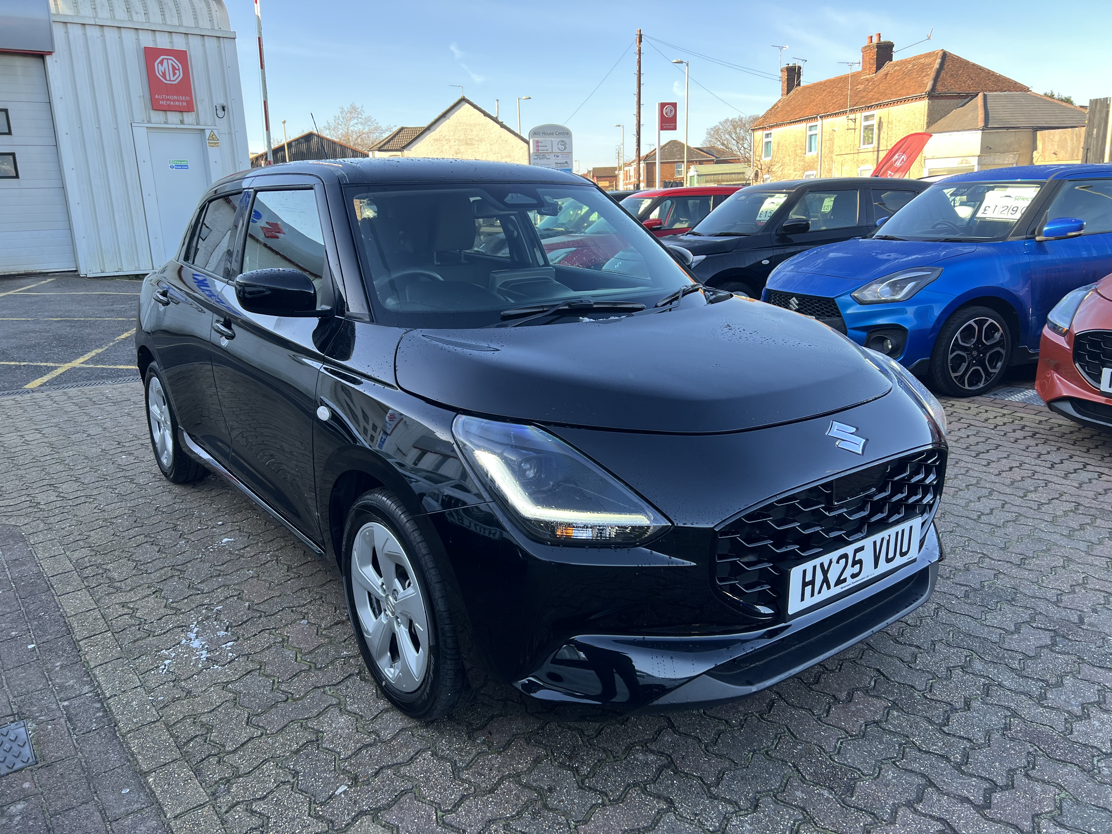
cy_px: 417
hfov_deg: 67.3
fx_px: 835
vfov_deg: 53.1
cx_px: 556
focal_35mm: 26
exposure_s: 1/361
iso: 50
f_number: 1.5
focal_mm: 5.7
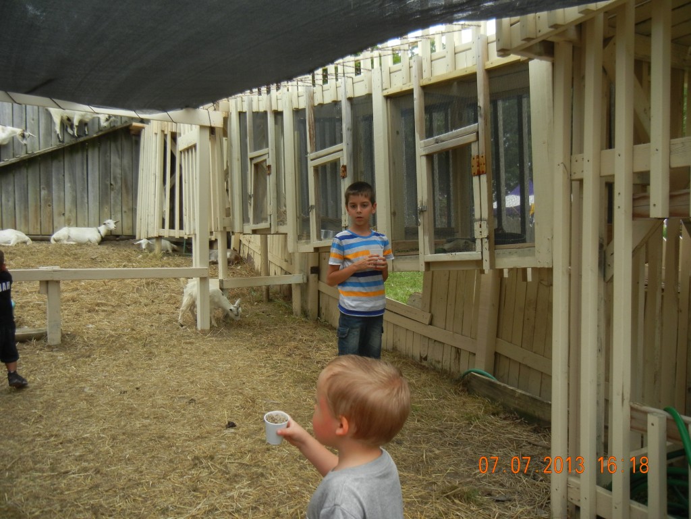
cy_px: 260
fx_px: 599
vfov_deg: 46.8
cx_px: 346
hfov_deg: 60.0
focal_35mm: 30
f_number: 3.5
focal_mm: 5.4
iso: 160
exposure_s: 1/280
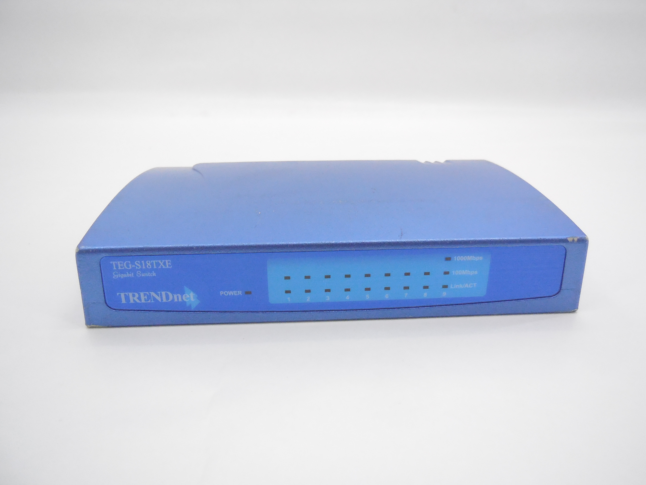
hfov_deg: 69.4
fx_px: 467
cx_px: 323
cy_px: 242
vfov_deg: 54.9
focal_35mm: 25
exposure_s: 1/250
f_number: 3.1
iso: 720
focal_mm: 4.5
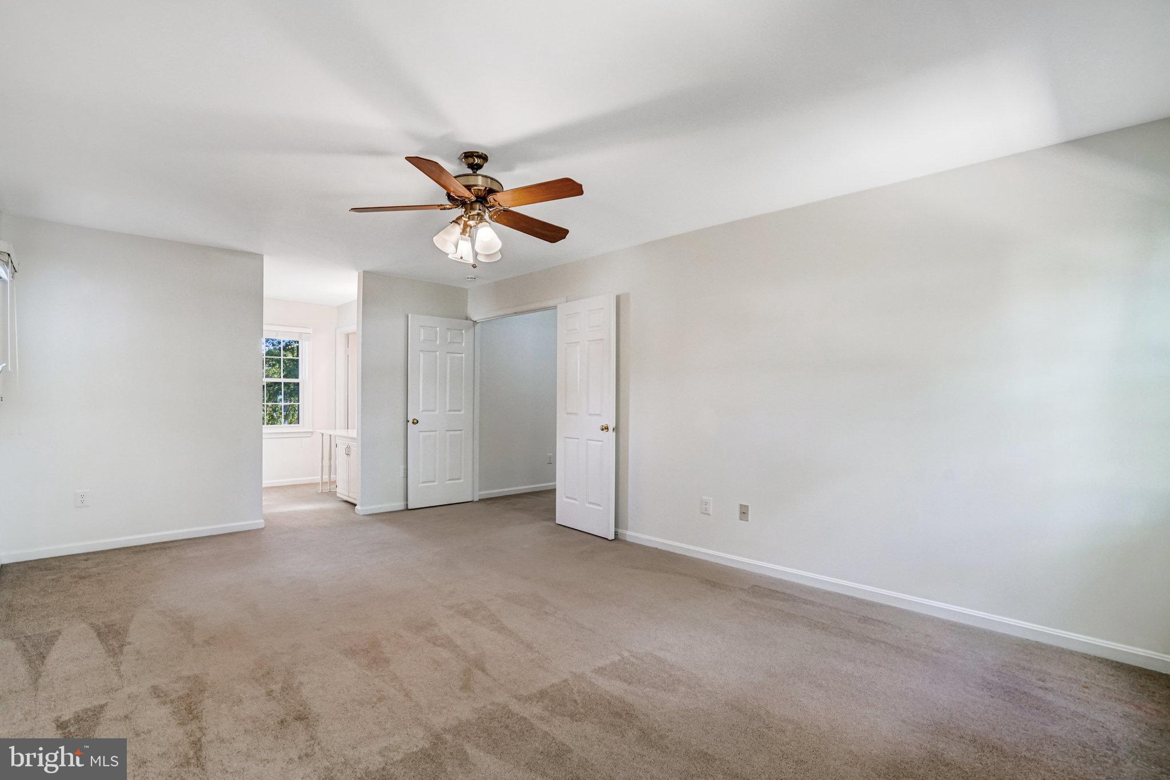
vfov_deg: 73.7
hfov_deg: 96.7
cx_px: 585
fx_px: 520
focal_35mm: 16
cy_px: 390
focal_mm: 16
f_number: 8
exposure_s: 1/50
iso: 1250
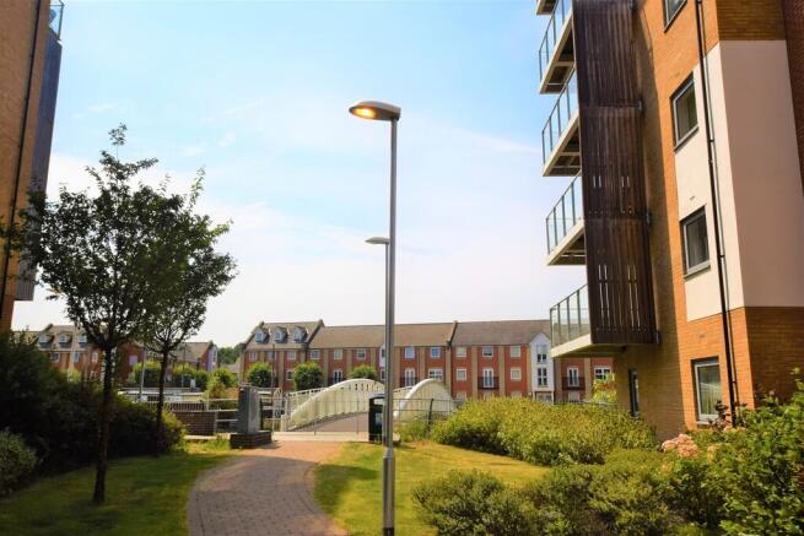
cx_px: 402
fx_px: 670
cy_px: 268
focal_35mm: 30
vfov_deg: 43.6
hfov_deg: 61.9
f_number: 13
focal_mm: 20
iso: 100
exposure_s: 1/200
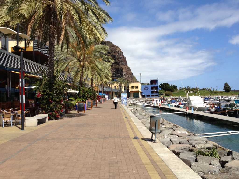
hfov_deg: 52.6
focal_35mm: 35
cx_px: 120
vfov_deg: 40.7
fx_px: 242
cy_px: 90
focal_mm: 4.28
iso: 64
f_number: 2.4
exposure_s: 1/1905
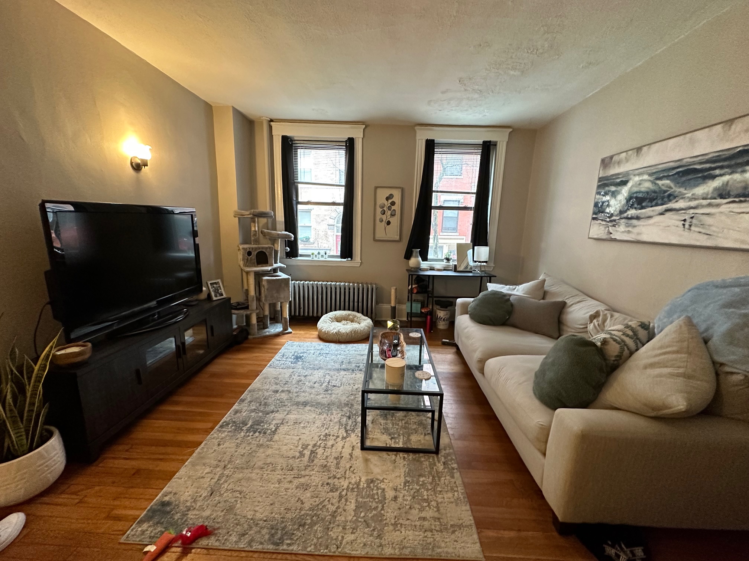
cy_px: 280
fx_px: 303
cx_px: 374
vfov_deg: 85.7
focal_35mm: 14
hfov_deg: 102.1
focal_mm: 2.22
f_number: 2.2
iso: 500
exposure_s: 1/60
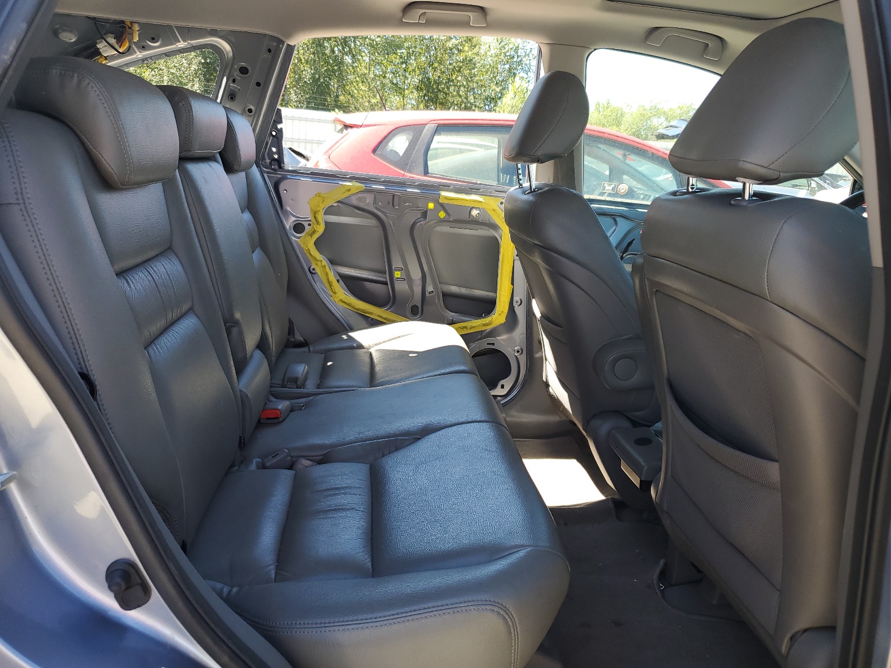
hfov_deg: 67.3
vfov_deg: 53.1
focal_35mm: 26
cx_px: 446
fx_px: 669
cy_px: 334
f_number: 1.5
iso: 50
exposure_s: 1/294
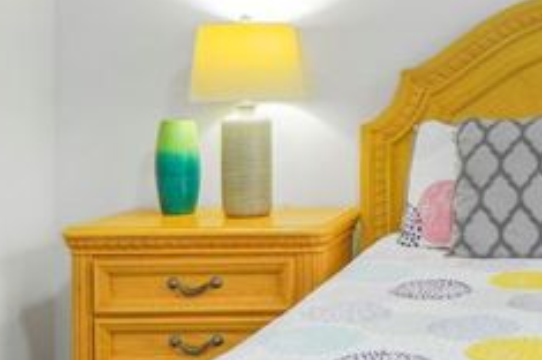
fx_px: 812
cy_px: 93
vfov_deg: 24.7
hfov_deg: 32.4
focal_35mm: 54
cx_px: 599
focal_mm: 12
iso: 400
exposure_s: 1/80
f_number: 3.2
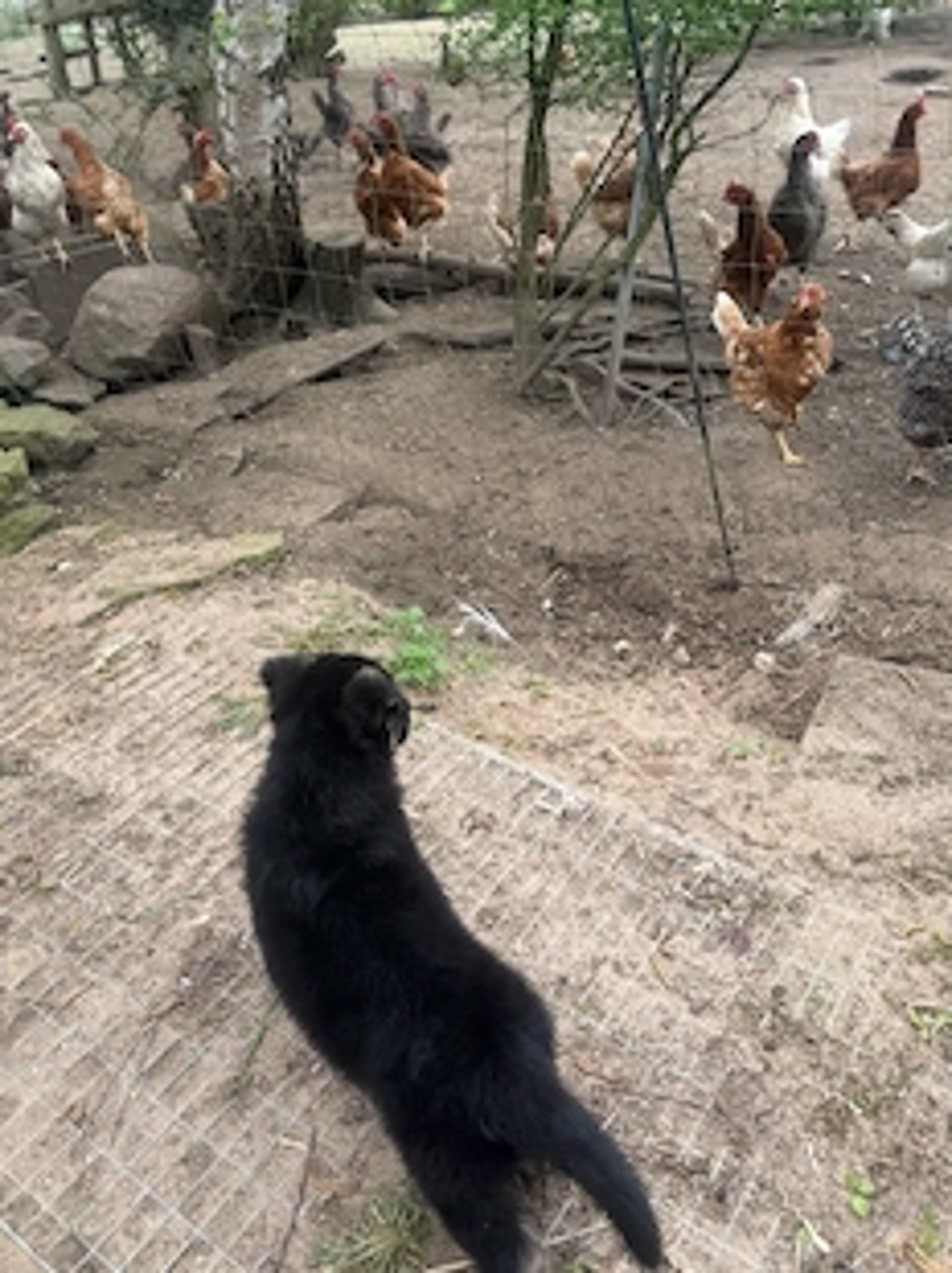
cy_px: 522
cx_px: 443
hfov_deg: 45.4
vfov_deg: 58.0
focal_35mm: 31
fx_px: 1138
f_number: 1.78
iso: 80
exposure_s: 1/514
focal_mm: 6.76
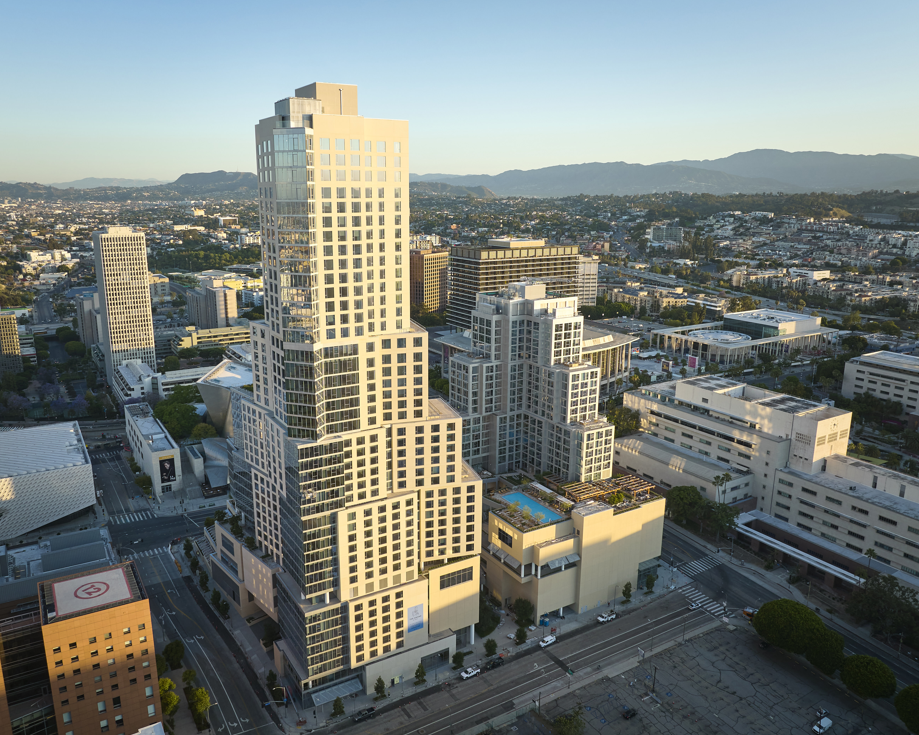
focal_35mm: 26
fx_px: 707
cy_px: 361
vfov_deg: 54.9
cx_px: 436
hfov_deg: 66.0
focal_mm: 12.29
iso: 100
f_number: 4
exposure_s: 1/240
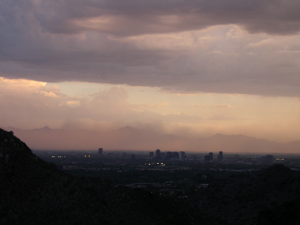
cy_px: 112
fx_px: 797
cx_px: 150
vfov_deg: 16.1
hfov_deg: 21.3
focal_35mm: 92
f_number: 4.5
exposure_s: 1/51.8
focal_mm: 19.5
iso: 100
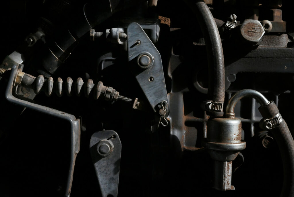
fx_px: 409
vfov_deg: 27.0
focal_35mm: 50
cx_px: 147
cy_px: 98
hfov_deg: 39.6
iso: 1600
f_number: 16
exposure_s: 1/800
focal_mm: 50
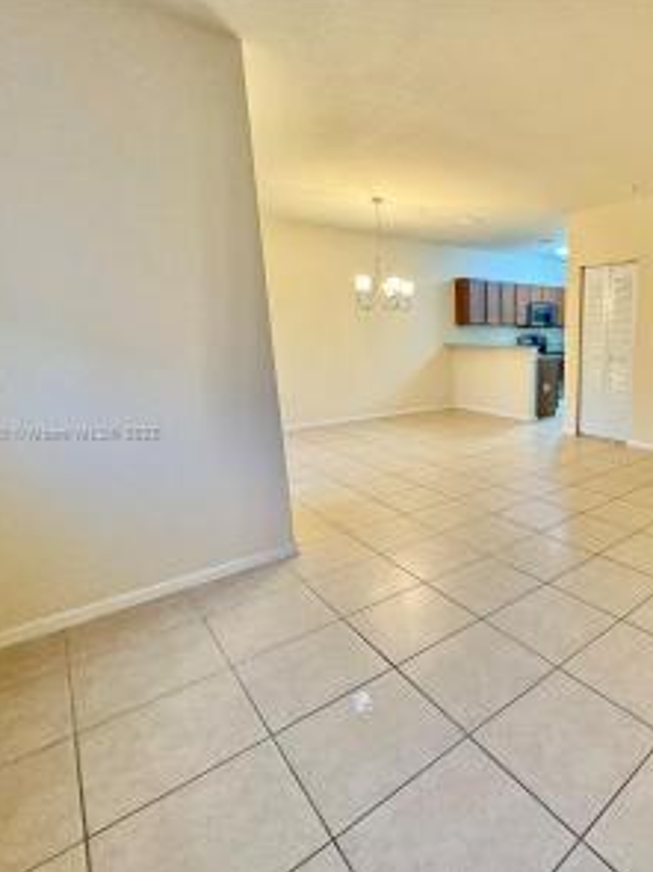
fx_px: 478
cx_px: 514
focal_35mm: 19
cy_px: 435
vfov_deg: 84.7
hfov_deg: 63.3
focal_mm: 2.22
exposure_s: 1/60
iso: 320
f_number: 2.2
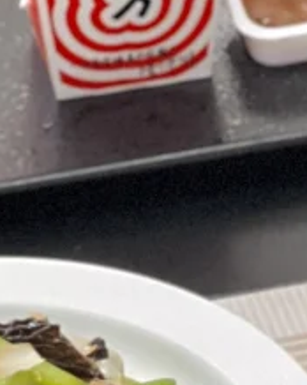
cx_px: 506
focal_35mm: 497
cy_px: 512
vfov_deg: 3.9
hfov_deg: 3.1
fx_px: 5653
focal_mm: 9
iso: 160
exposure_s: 1/121
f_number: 2.8
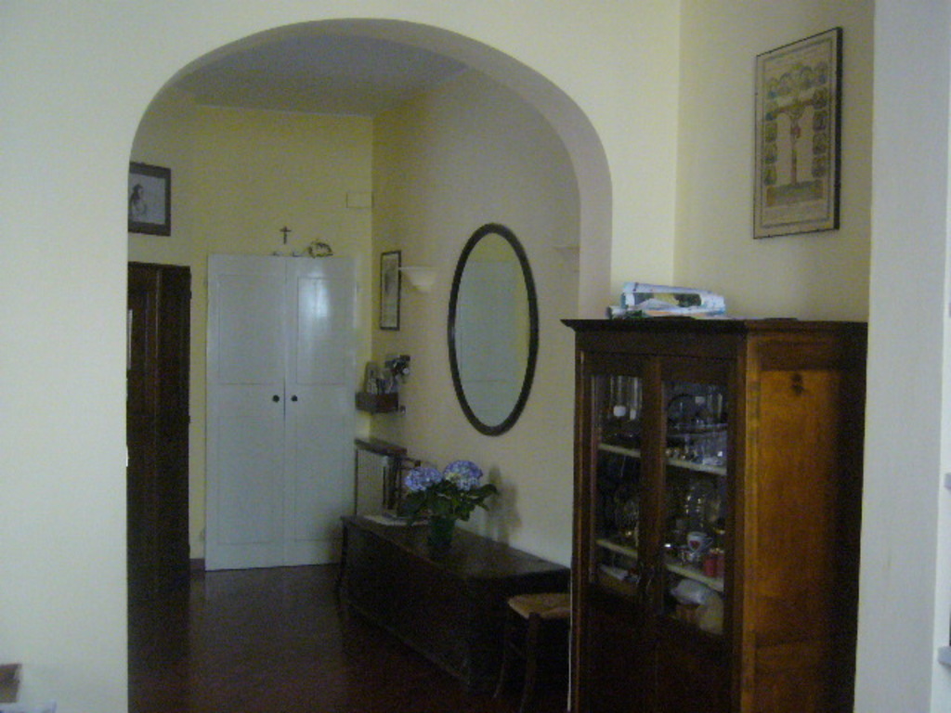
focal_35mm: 39
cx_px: 476
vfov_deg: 36.8
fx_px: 1071
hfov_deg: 47.9
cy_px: 356
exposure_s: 1/13
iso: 400
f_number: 2.8
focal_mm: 5.8
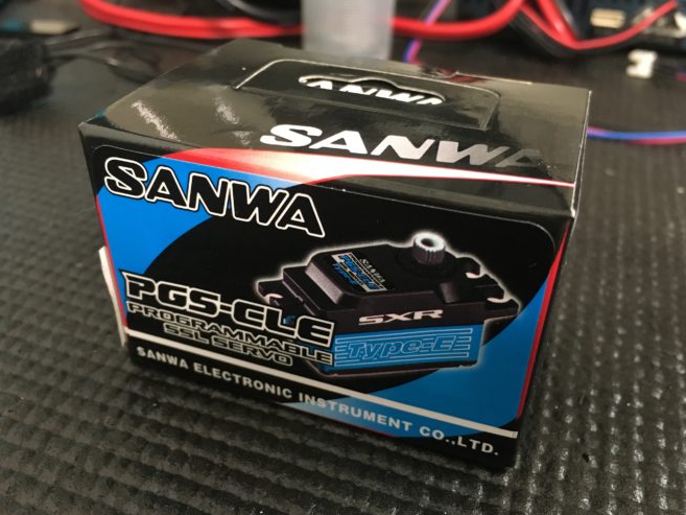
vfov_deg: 46.8
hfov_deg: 60.0
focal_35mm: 30
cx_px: 348
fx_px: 595
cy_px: 263
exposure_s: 1/15
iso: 250
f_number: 2.2
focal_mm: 4.15
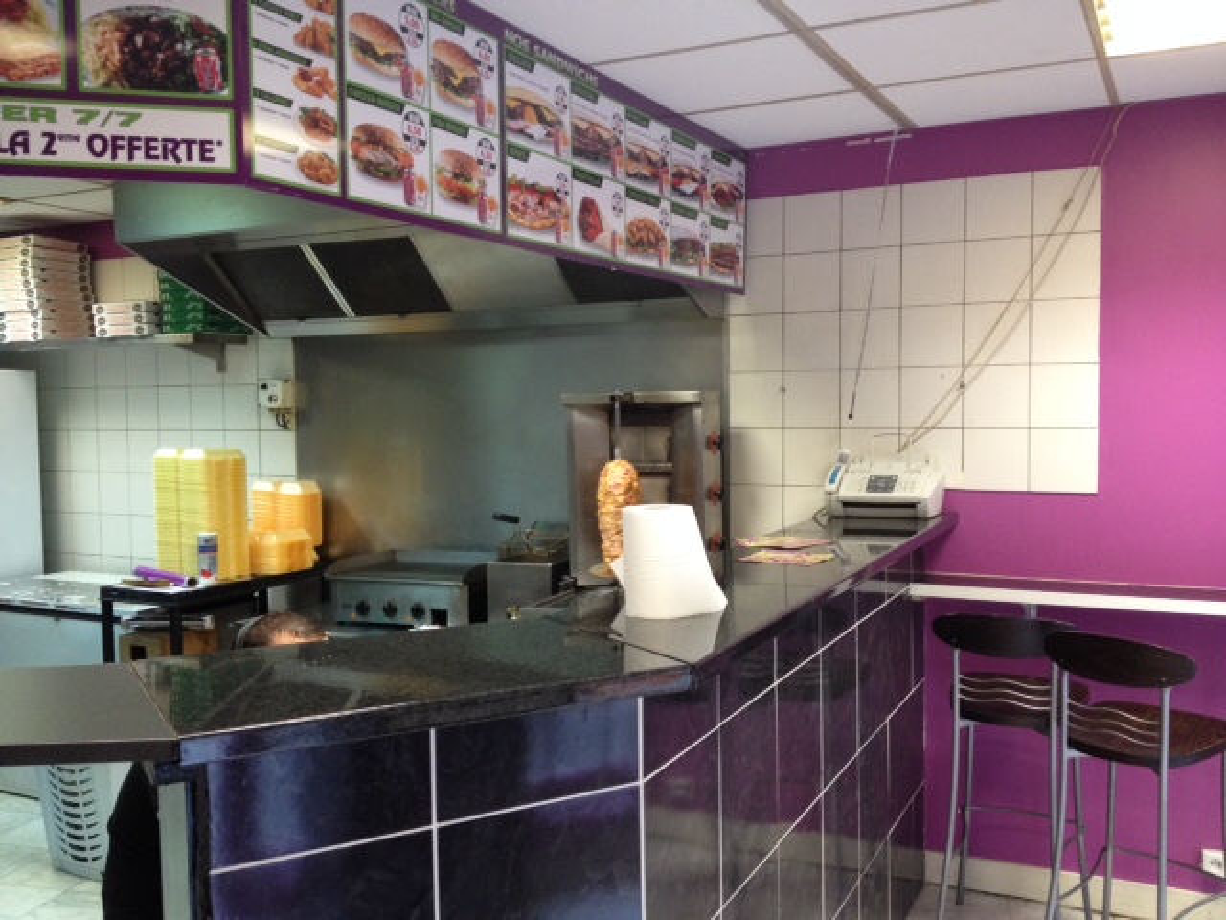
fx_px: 1240
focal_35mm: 35
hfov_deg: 52.6
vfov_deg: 40.7
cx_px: 613
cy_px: 460
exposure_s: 1/20
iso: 200
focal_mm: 4.28
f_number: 2.4
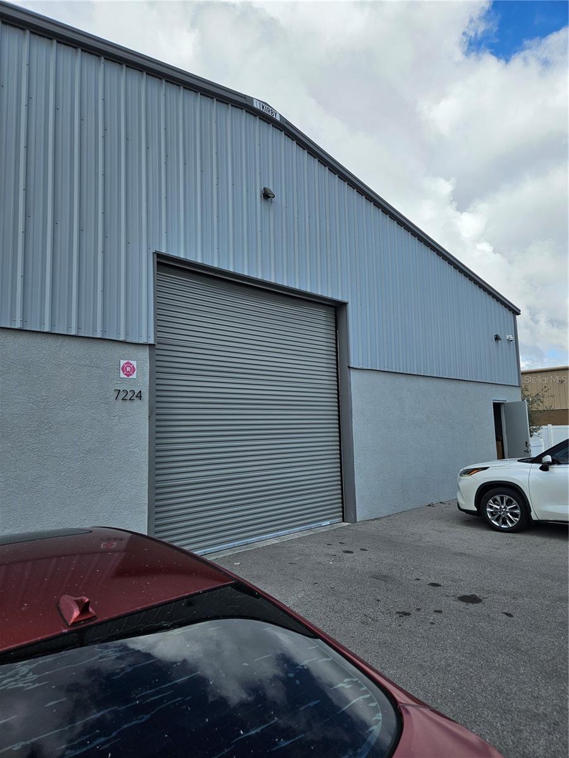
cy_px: 379
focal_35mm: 23
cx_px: 284
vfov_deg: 73.9
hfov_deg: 58.9
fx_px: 504
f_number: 1.8
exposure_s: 1/1879
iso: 25
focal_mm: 5.4
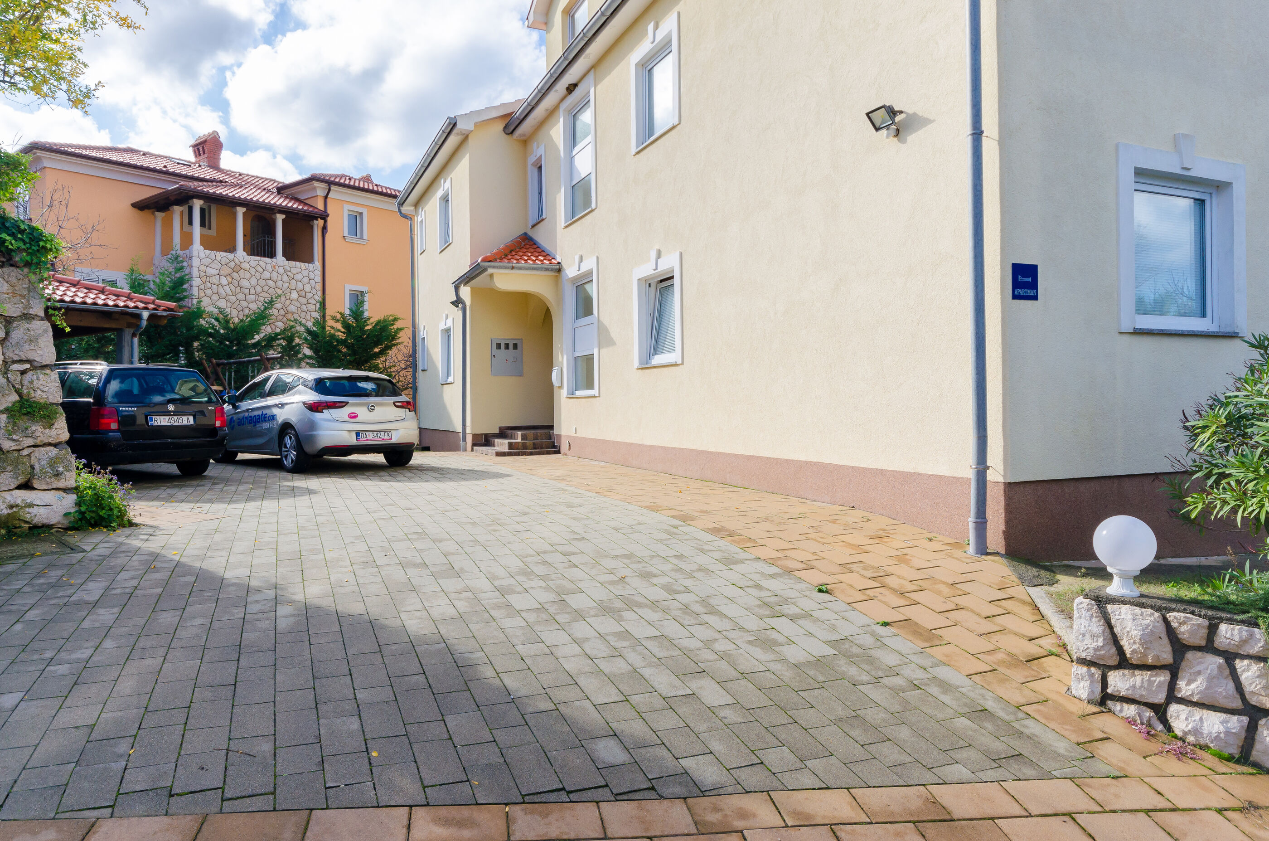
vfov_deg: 55.9
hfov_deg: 77.4
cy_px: 420
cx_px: 634
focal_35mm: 22
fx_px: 792
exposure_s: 1/250
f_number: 10
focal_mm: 15
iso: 200
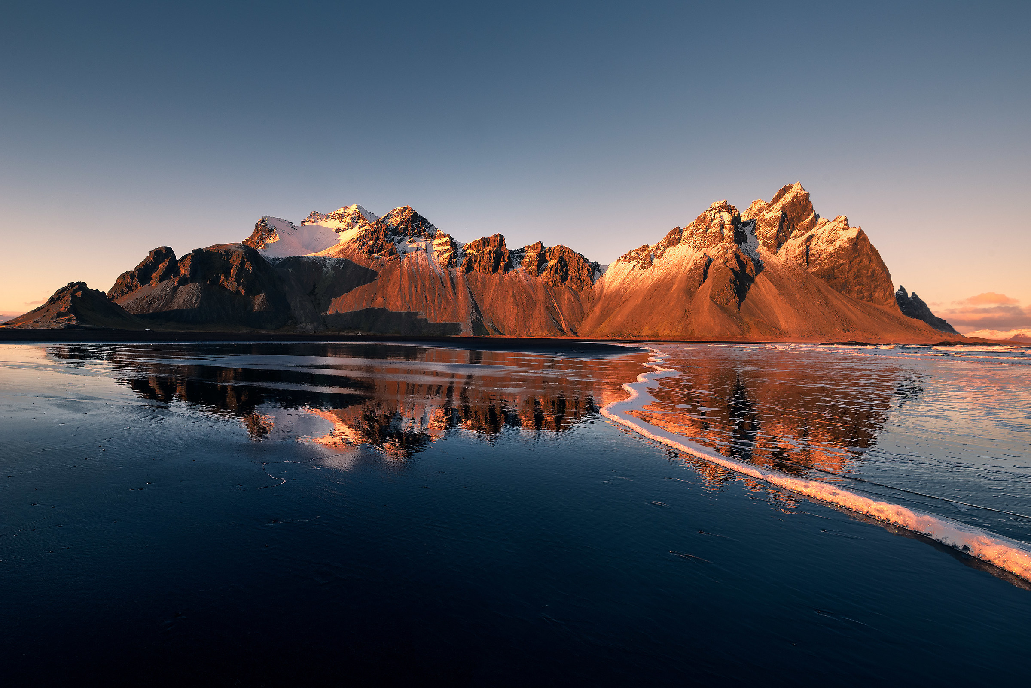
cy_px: 344
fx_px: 430
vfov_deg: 77.4
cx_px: 516
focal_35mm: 15
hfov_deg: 100.4
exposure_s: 1/80
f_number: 11
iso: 200
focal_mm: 15
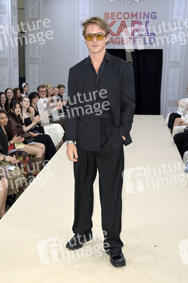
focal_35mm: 46
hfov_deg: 29.2
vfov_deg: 42.8
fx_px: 361
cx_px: 94
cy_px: 142
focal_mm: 46
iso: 500
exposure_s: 1/250
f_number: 5.6
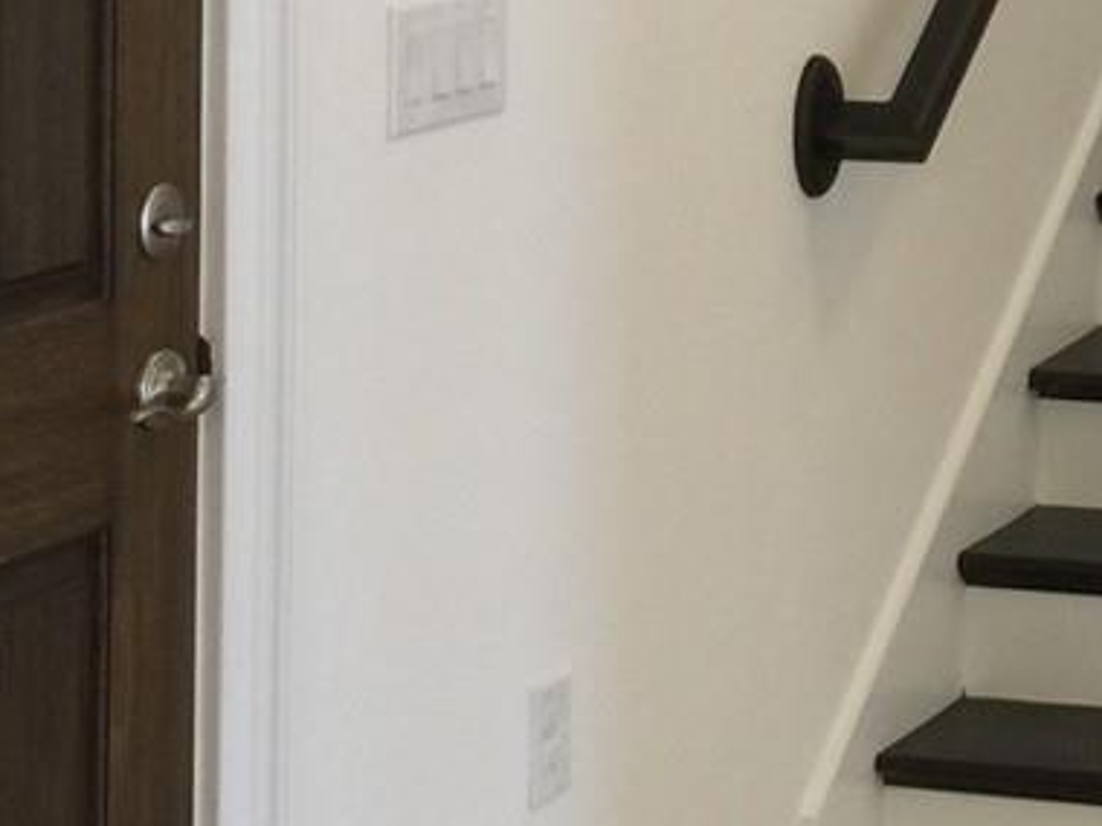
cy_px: -165
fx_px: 3884
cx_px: 1778
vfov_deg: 11.9
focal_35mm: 122
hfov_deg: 14.7
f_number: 2.2
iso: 40
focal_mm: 4.15
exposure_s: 1/15
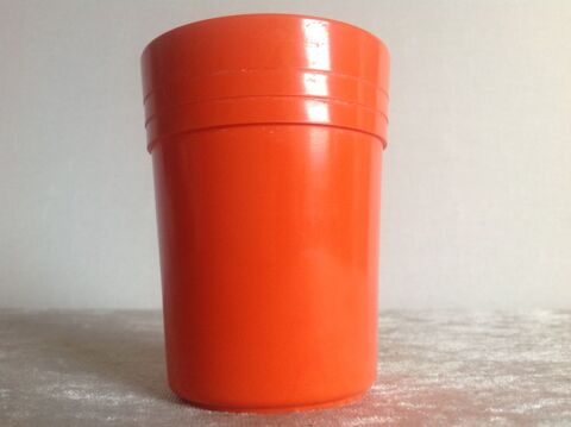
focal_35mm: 35
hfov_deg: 52.7
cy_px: 214
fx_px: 577
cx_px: 286
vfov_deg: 40.6
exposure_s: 1/15
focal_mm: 4.28
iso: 100
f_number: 2.4
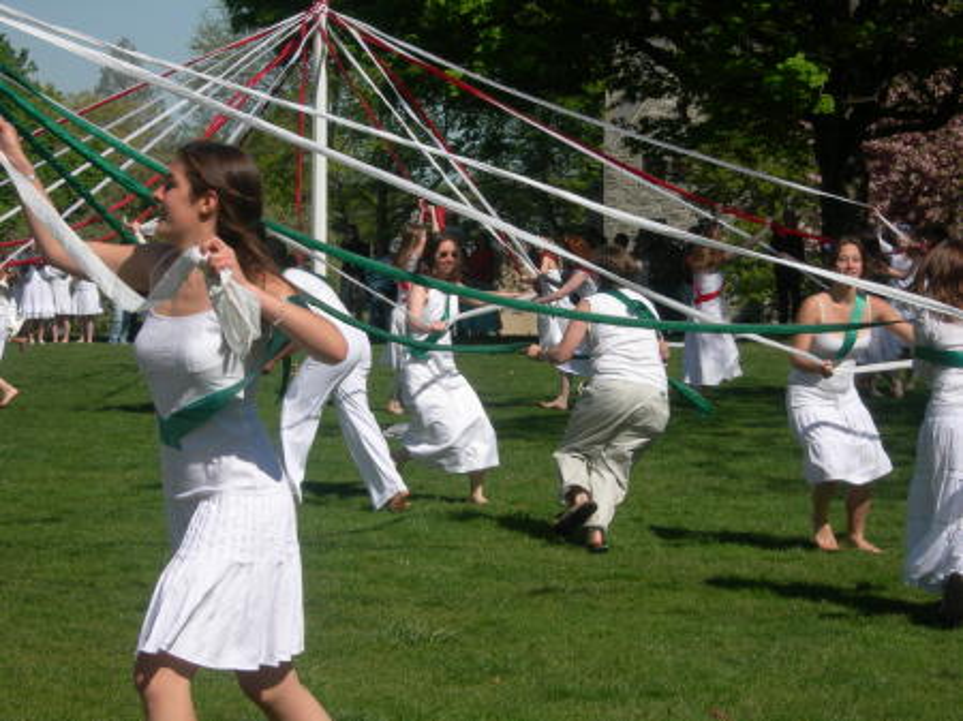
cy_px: 360
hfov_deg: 17.4
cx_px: 482
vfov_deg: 13.1
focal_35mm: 113
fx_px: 3142
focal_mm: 23.4
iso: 50
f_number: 8.2
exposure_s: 1/304
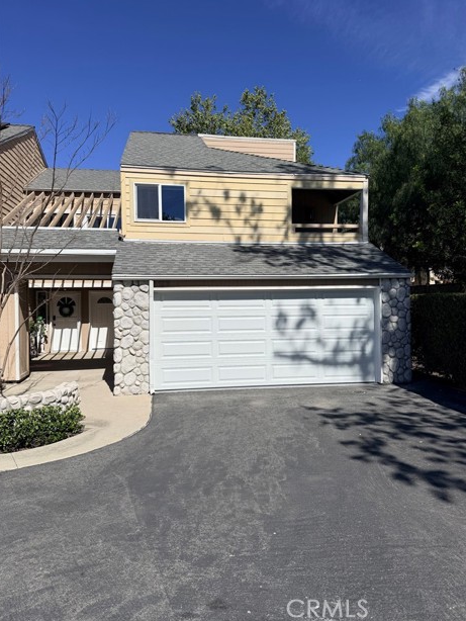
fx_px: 448
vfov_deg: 69.3
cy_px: 299
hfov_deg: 54.9
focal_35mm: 25
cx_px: 240
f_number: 1.78
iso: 80
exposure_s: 1/10309
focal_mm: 6.76
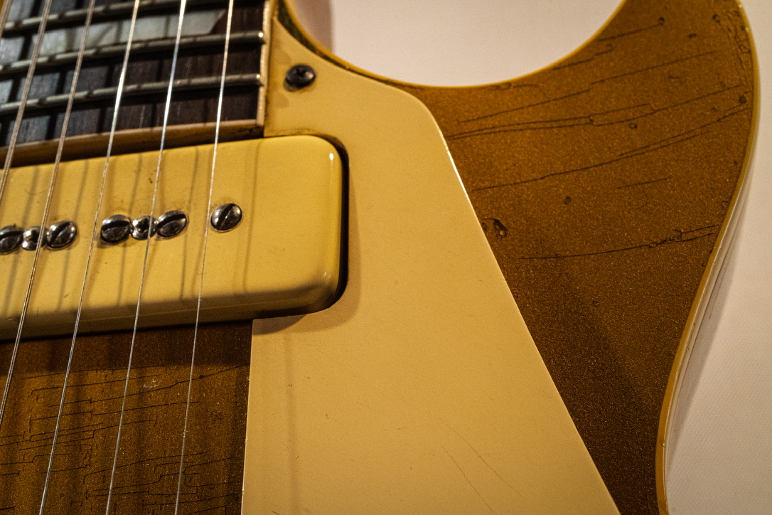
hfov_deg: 48.5
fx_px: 858
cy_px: 258
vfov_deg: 33.4
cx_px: 386
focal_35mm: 40
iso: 12800
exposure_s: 1/40
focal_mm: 40
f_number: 14
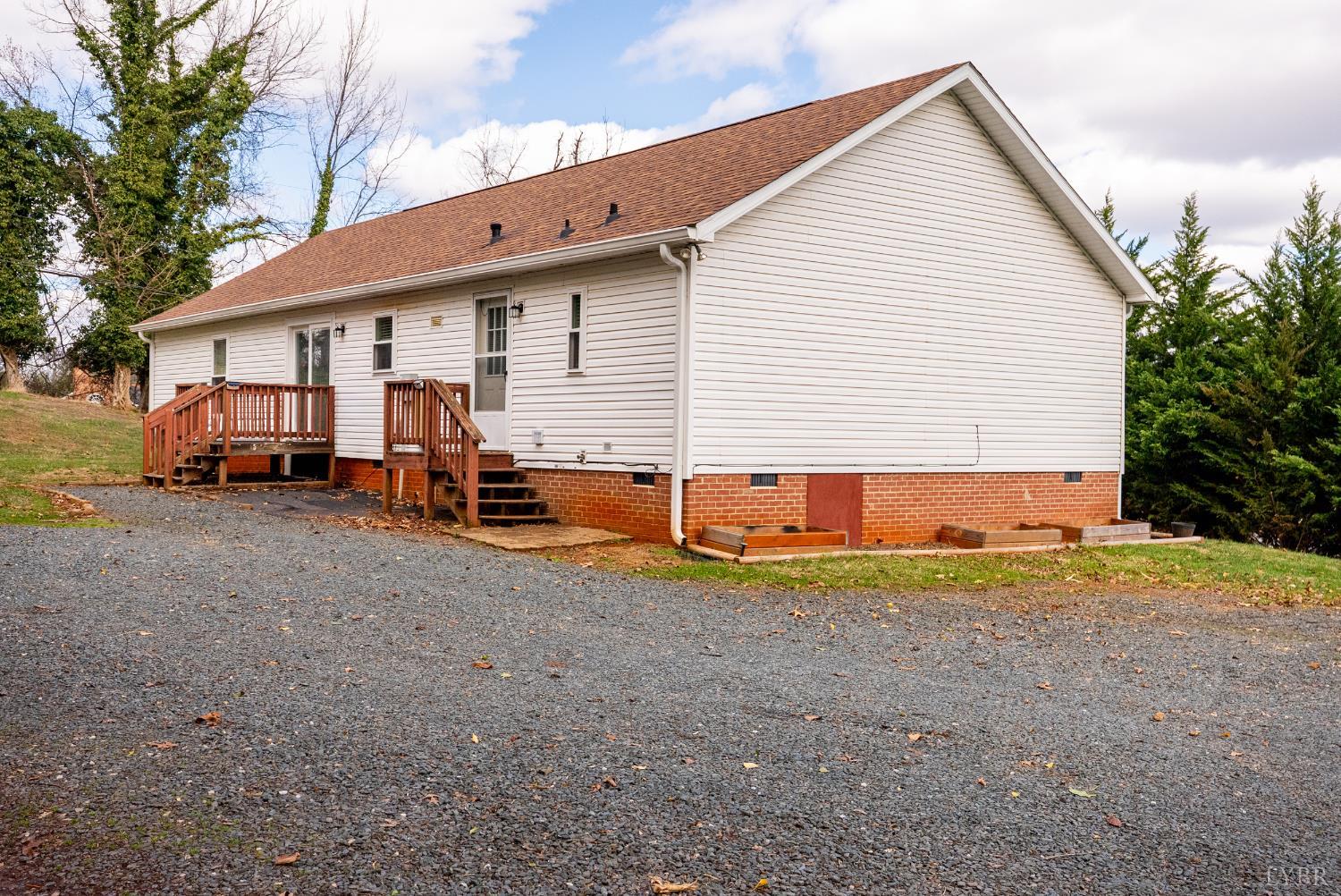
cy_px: 448
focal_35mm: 35
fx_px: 1304
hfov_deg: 54.4
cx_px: 670
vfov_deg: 37.9
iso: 1250
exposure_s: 1/2500
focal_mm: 35
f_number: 6.3
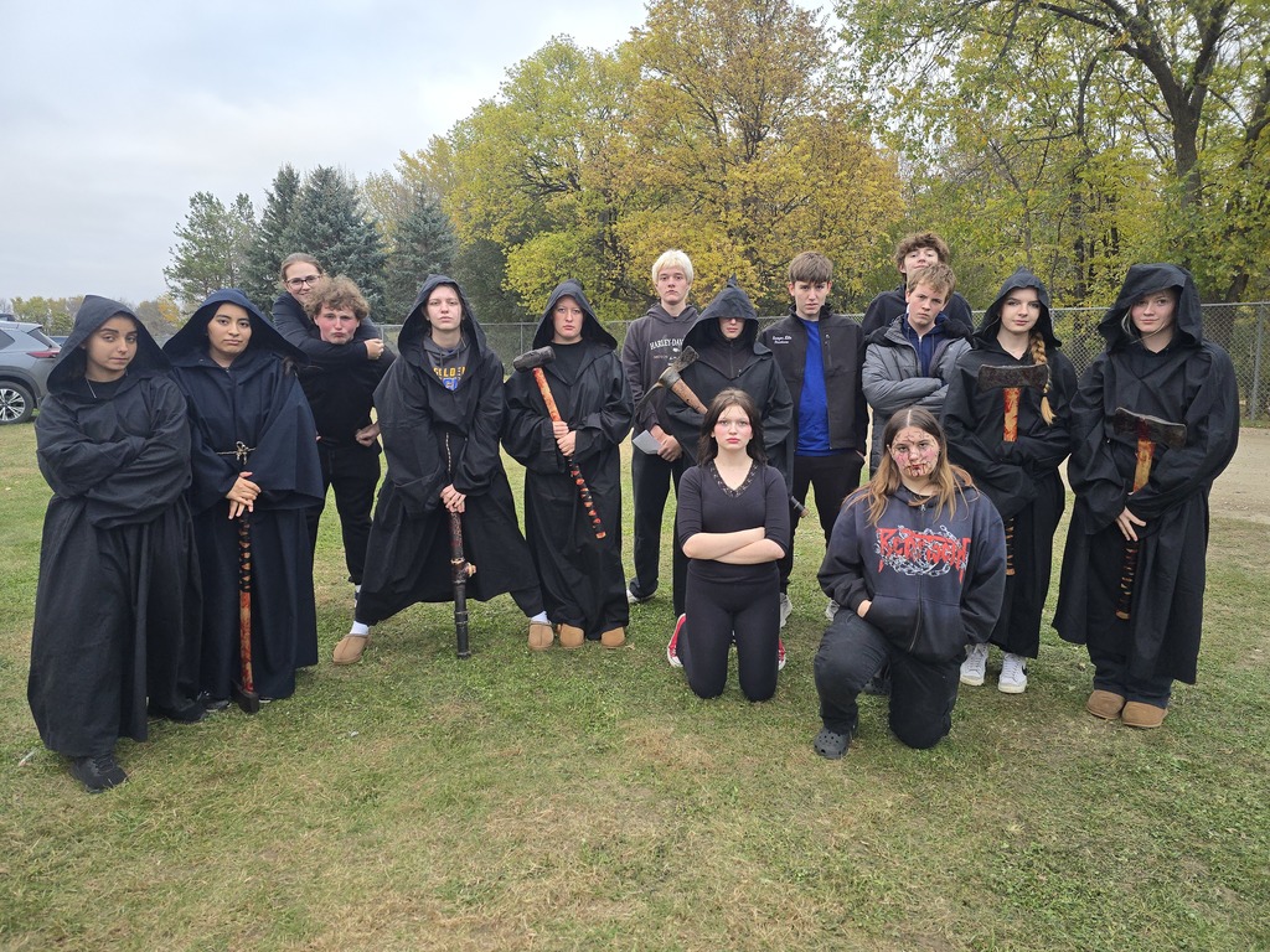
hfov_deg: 73.9
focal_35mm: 23
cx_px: 635
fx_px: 844
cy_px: 476
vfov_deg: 58.9
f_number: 1.7
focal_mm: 6.3
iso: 160
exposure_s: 1/180
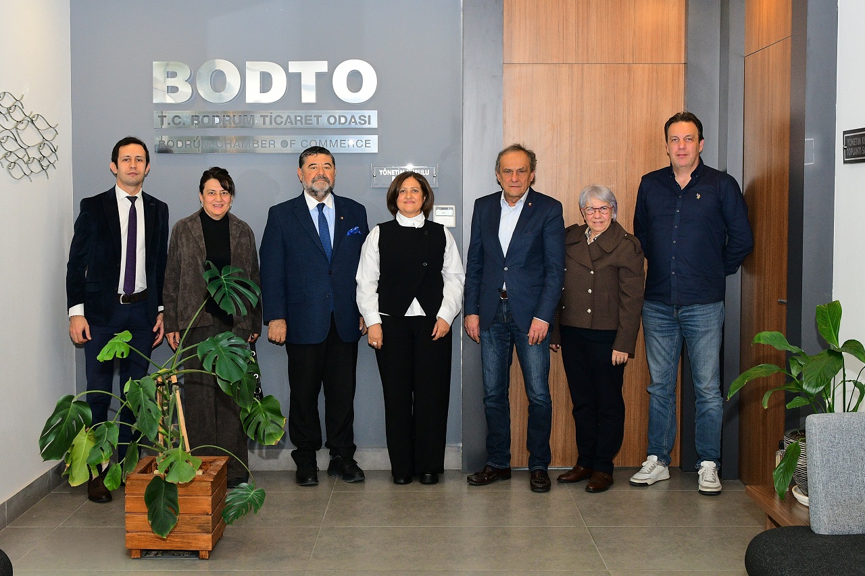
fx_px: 865
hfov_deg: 53.1
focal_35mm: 36
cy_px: 288
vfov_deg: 36.9
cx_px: 432
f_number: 6.3
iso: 1250
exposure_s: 1/125
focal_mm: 24
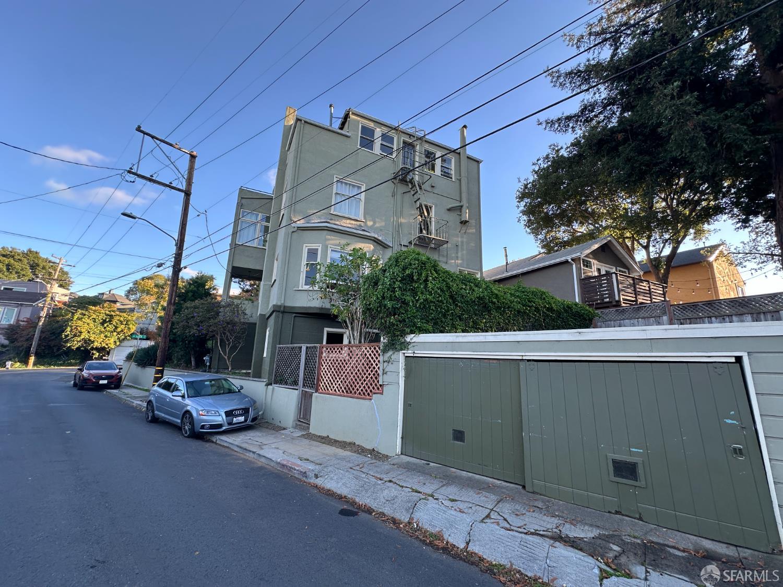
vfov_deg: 85.7
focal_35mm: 14
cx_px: 392
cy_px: 294
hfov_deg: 102.1
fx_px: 317
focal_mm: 2.22
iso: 40
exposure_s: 1/166
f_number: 2.2
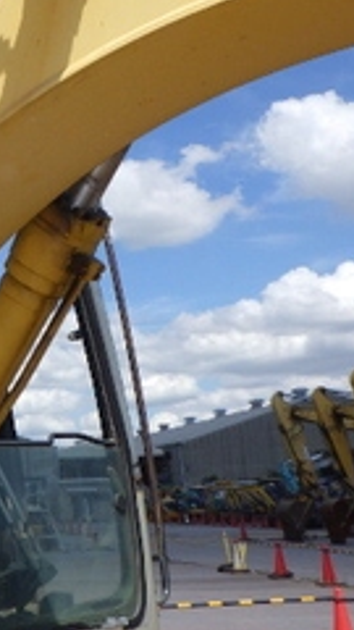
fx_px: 1018
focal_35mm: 61
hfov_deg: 17.8
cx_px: -163
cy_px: 265
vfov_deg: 34.3
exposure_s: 1/1250
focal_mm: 5
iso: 125
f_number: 4.2
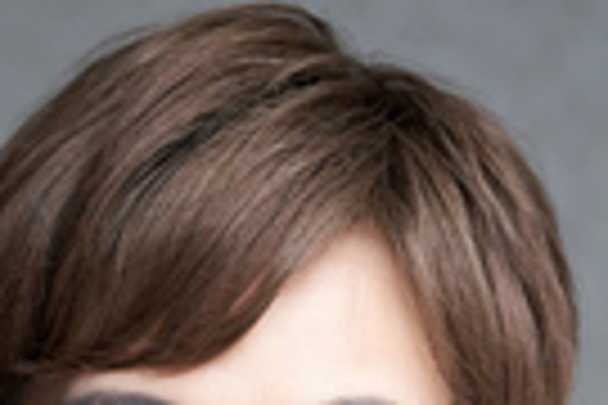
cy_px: 585
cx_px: 45
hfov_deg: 8.8
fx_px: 3935
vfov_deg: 5.8
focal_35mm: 233
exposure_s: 1/250
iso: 400
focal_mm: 70
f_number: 2.8
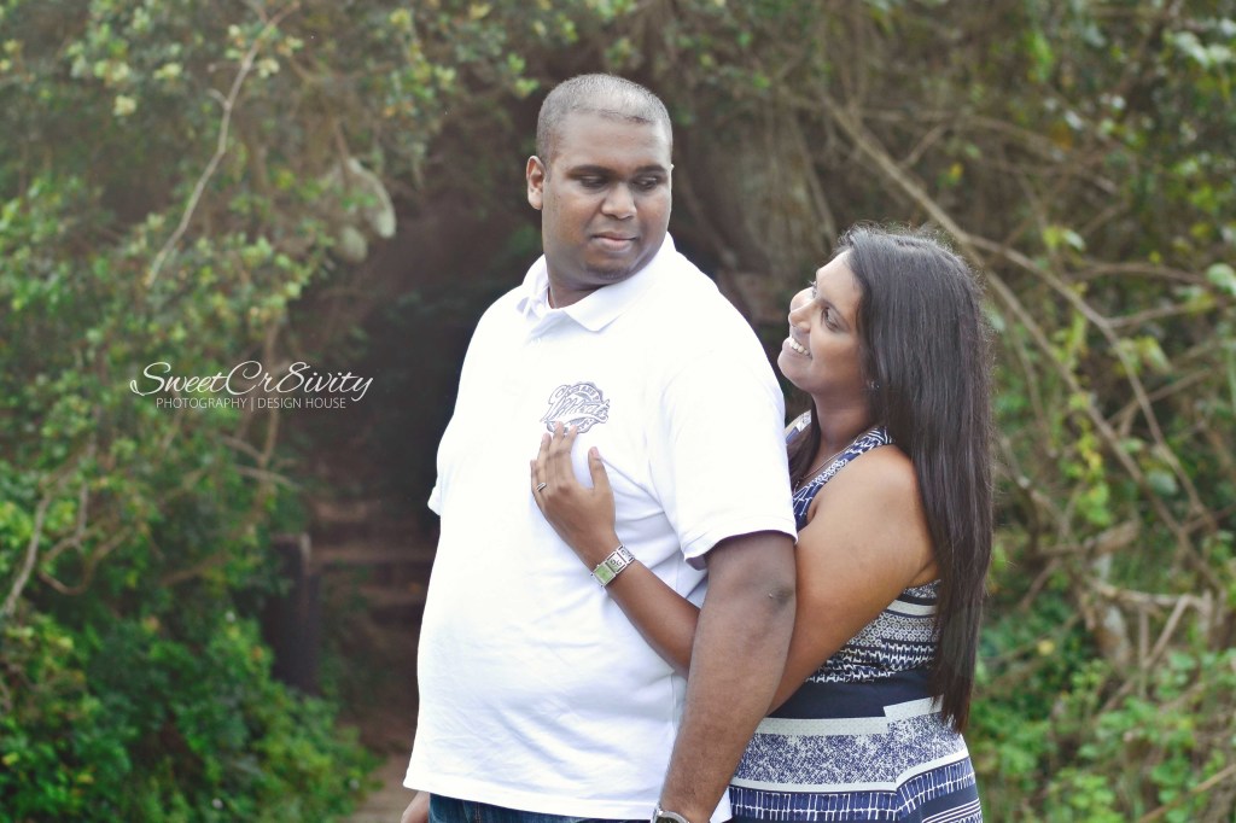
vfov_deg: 13.0
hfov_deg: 19.5
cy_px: 412
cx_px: 618
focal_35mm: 105
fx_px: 3604
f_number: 4
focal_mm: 70
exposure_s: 1/1250
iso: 400
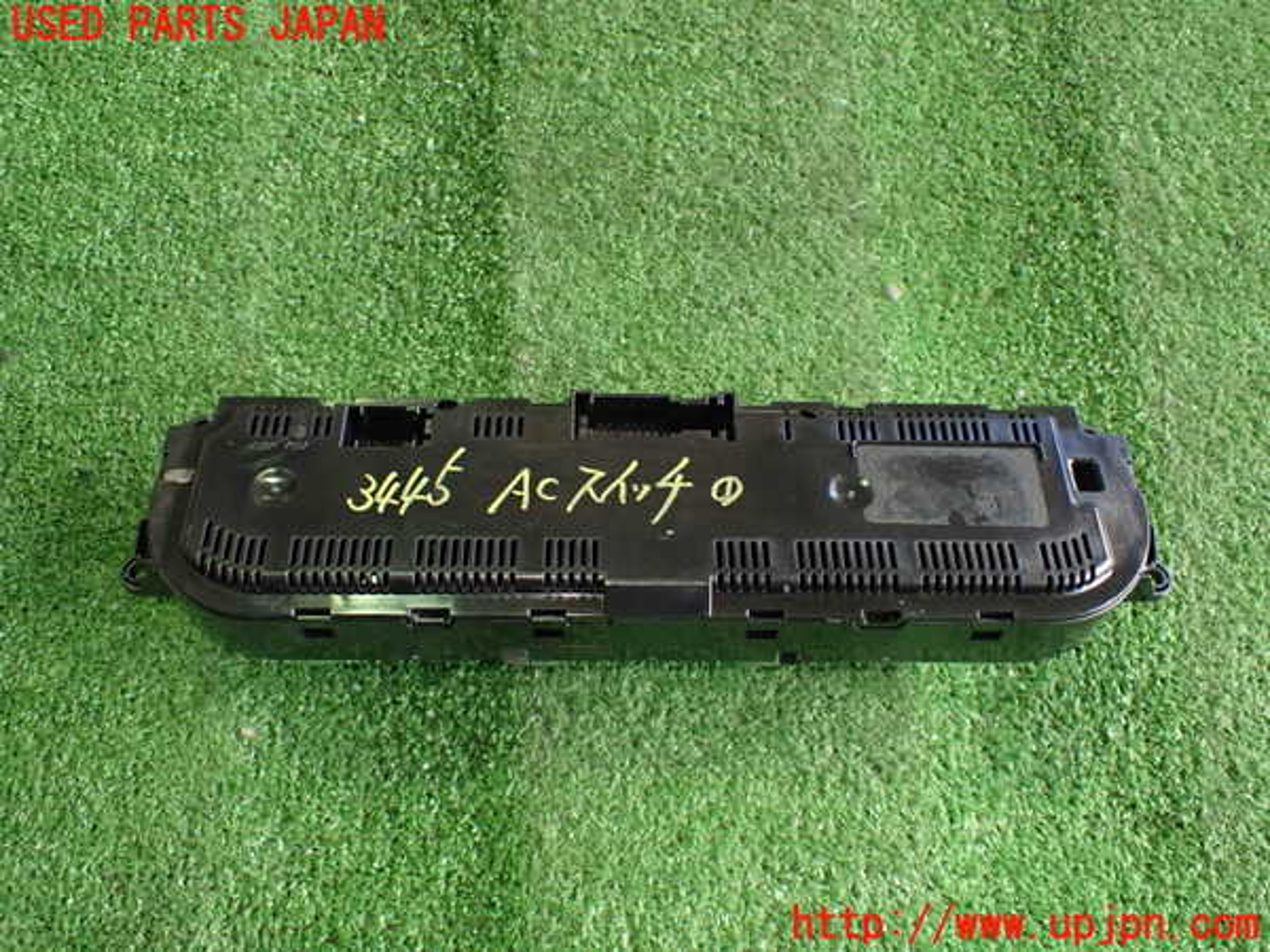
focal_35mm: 30
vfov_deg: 46.8
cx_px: 635
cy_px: 476
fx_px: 1101
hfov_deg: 60.0
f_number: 2.3
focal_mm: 5.4
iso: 800
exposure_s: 1/100
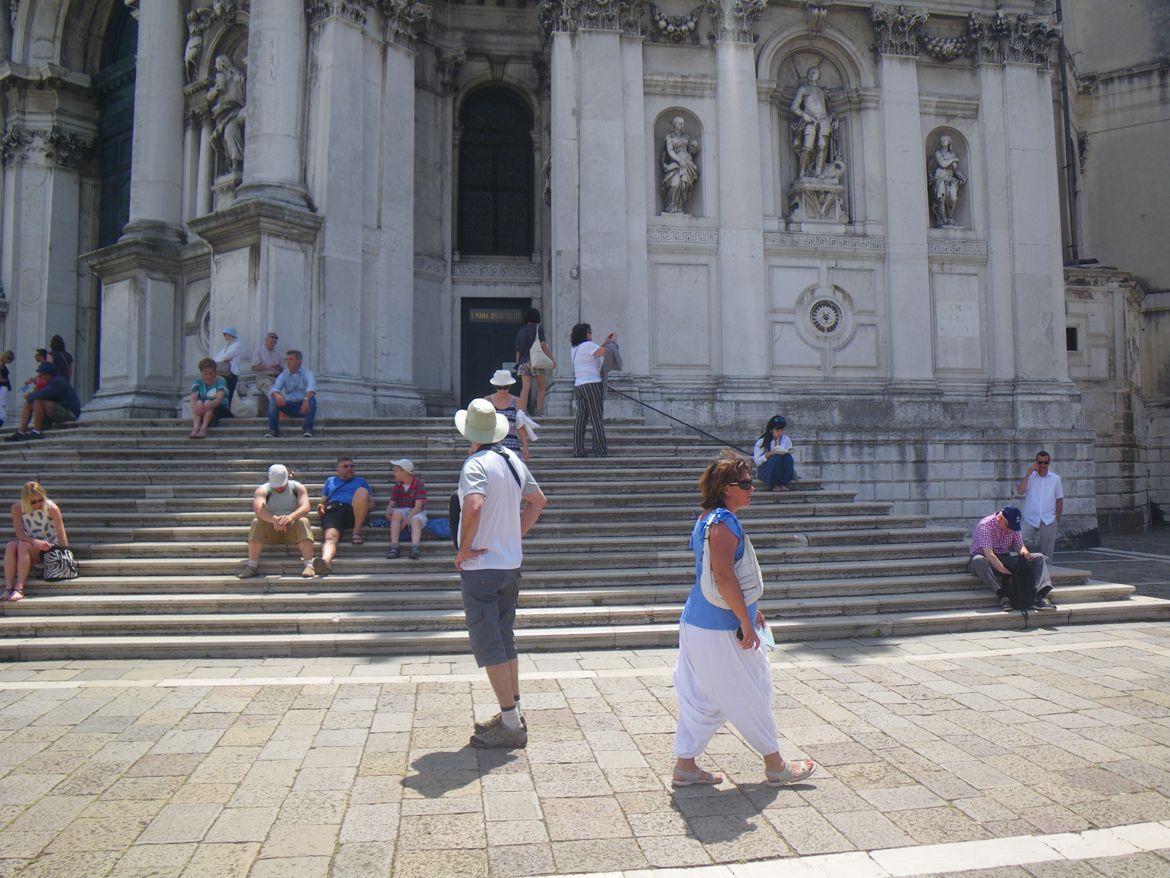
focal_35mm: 28
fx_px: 946
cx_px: 585
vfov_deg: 49.7
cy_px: 439
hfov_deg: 63.4
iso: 50
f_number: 4.2
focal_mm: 5
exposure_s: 1/320
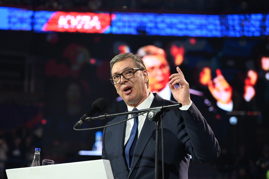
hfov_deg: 13.3
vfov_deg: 8.9
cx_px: 107
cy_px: 106
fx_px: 1151
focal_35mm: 154
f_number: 4
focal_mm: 120
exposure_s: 1/500
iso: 3200
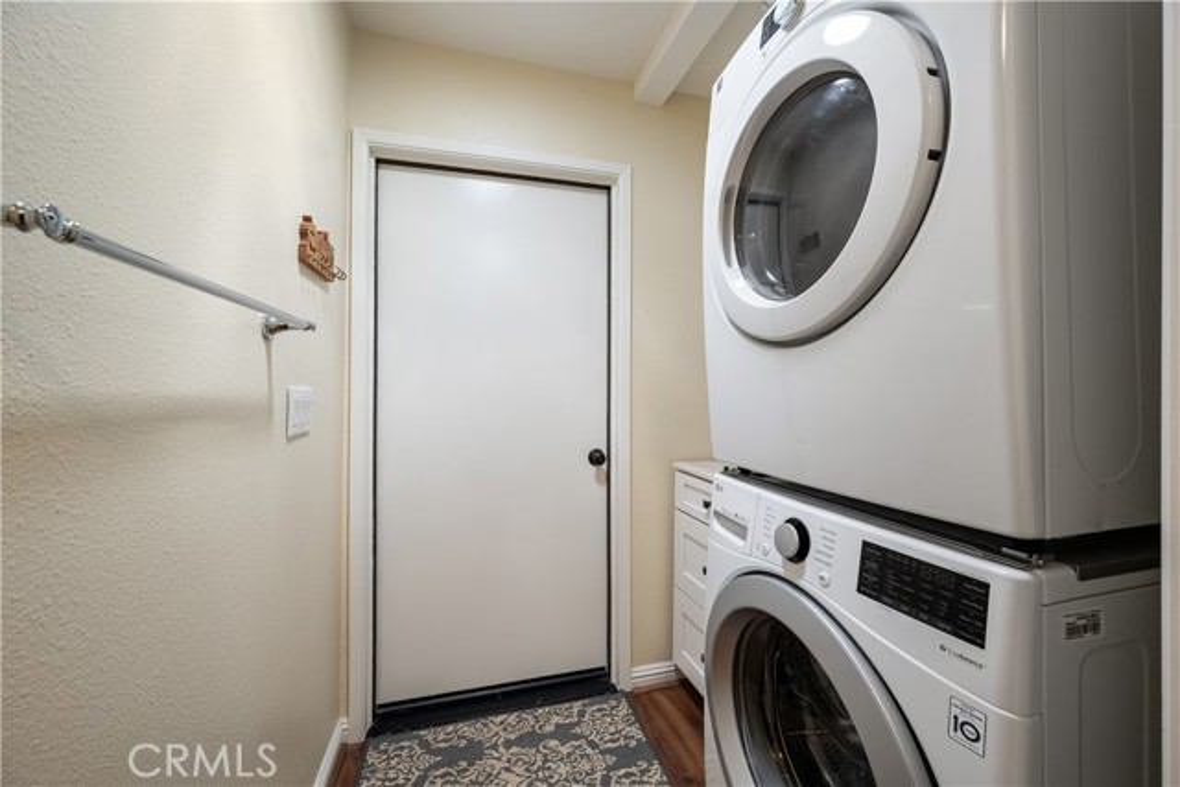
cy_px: 394
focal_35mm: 14
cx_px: 590
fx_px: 459
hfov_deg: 104.2
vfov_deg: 81.2
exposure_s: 1/3
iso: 100
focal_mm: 14
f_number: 8
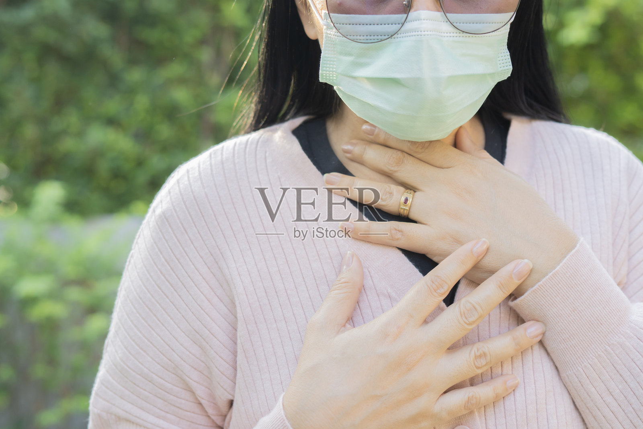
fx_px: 1206
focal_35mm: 68
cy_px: 214
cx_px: 322
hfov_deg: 29.9
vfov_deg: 20.2
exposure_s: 1/320
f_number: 2.8
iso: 250
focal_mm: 45
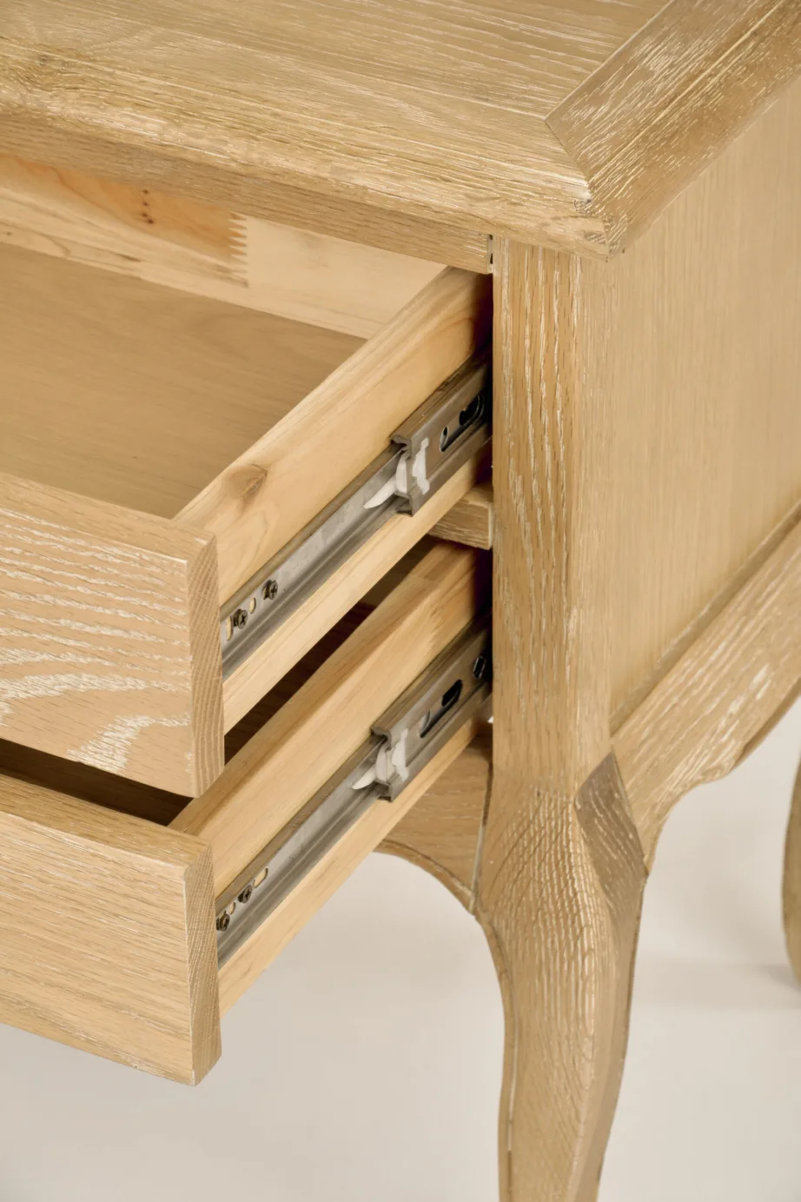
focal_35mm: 138
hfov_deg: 9.9
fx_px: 4605
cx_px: 400
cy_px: 601
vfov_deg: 14.9
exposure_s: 1/45
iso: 160
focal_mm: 92
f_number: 9.5
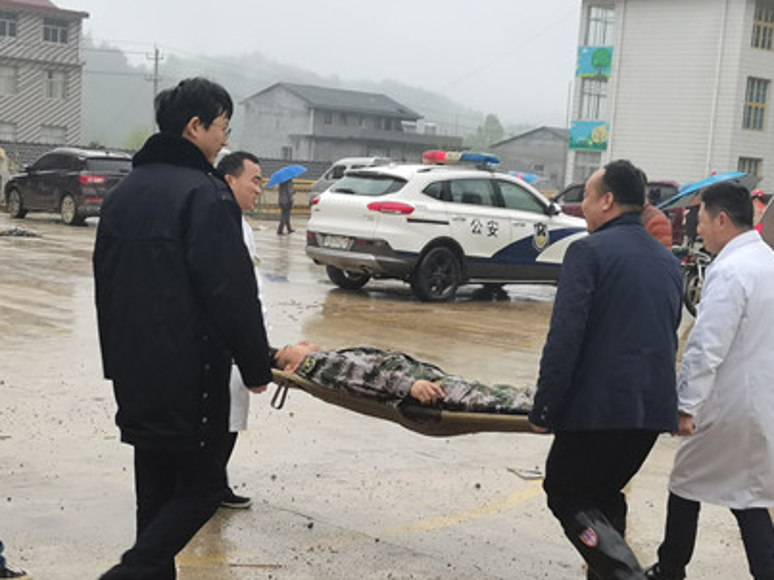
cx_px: 375
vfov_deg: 21.8
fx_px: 1498
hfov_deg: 29.0
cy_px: 407
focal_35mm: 67
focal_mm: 5.58
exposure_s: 1/100
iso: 80
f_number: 1.8
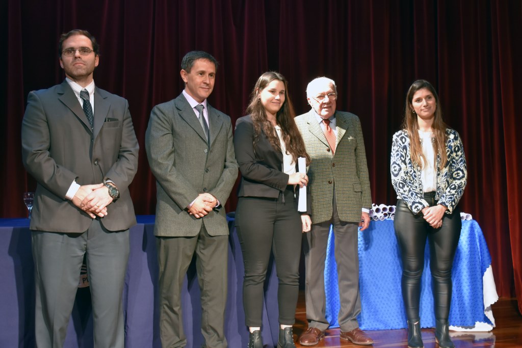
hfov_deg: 47.9
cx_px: 261
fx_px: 587
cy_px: 174
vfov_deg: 33.0
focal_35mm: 40
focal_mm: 27
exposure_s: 1/40
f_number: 4
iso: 800
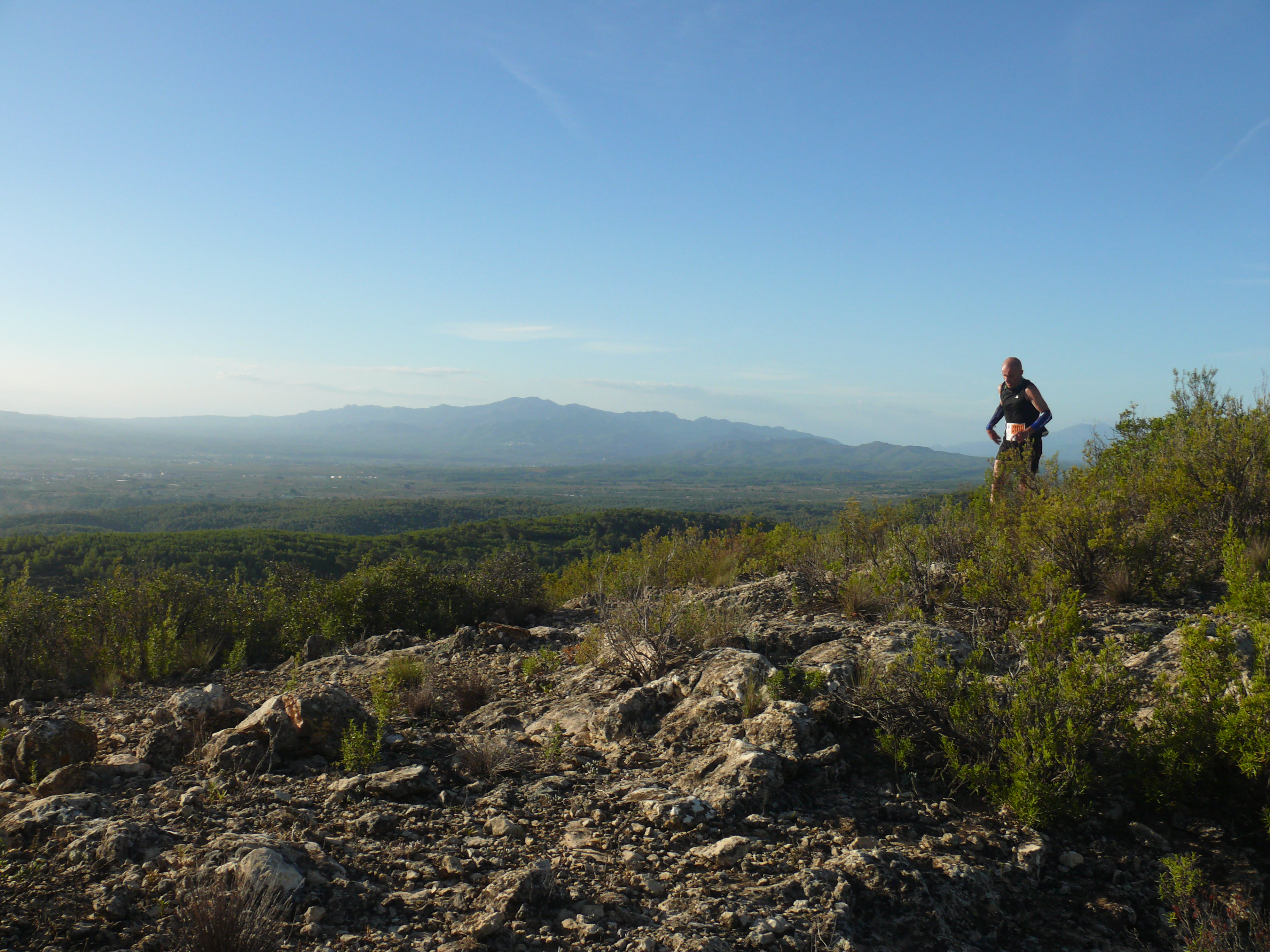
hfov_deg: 52.6
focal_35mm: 35
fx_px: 1284
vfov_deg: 40.7
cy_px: 476
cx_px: 635
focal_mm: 7.4
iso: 100
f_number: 5
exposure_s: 1/200
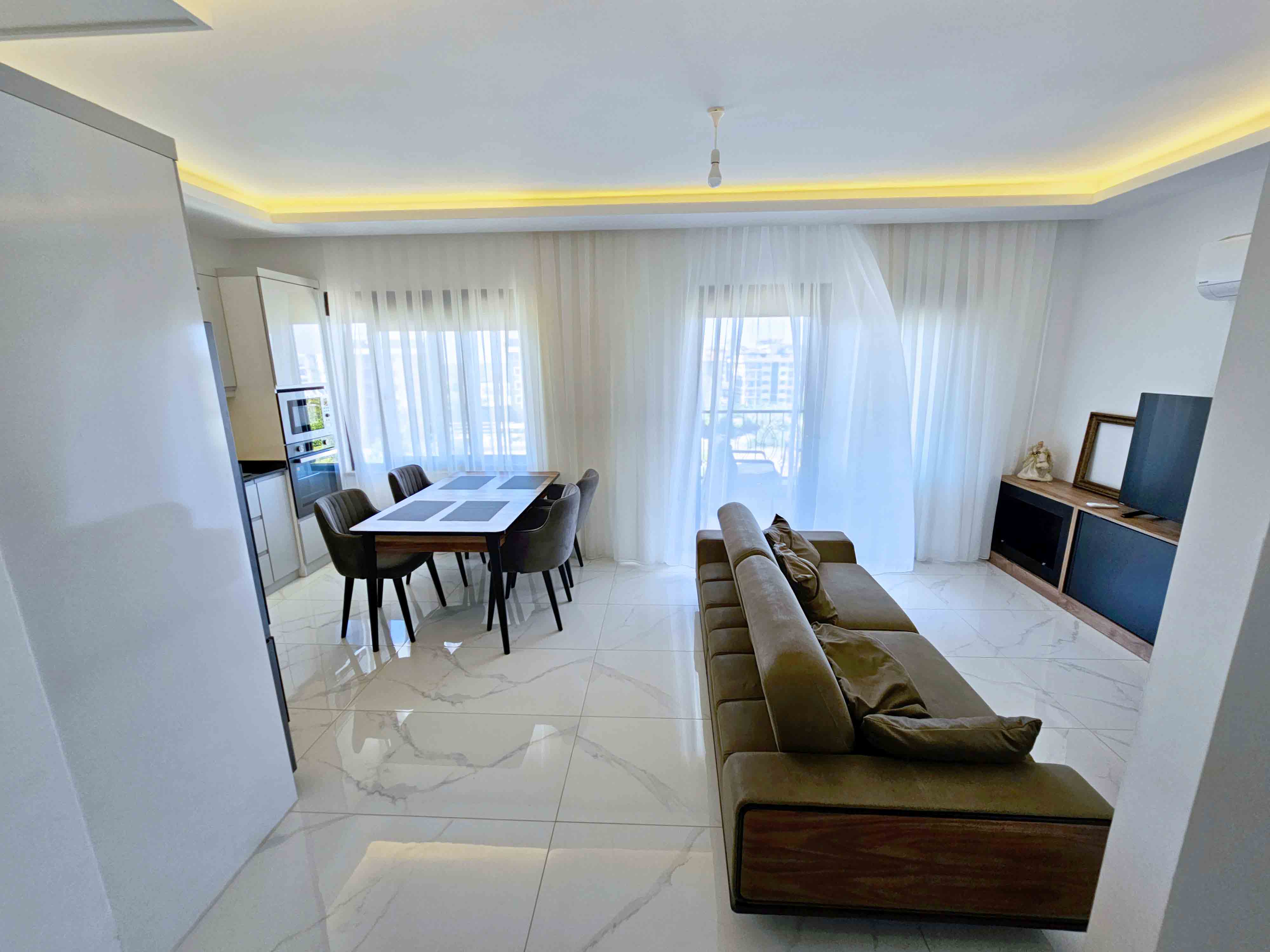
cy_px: 476
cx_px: 635
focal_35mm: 13
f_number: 2.2
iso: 64
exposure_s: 1/100
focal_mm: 2.2
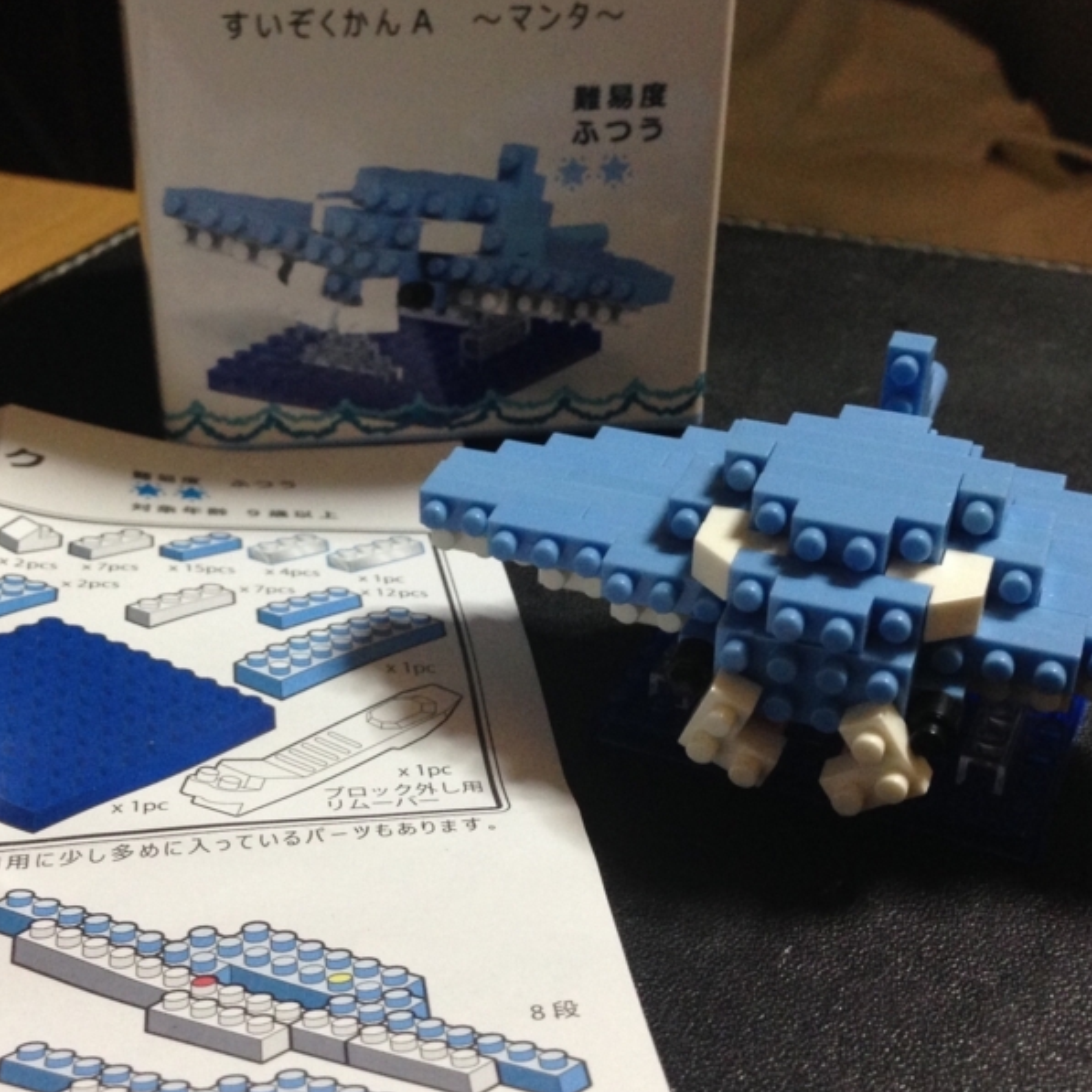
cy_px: 527
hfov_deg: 33.9
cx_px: 439
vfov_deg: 34.0
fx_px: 1785
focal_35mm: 50
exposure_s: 1/20
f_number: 2.4
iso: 200
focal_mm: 4.12
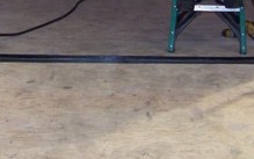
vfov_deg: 10.7
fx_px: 845
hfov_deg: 17.1
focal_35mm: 122
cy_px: 1
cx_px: 137
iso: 200
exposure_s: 1/30
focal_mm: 5.85
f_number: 2.8
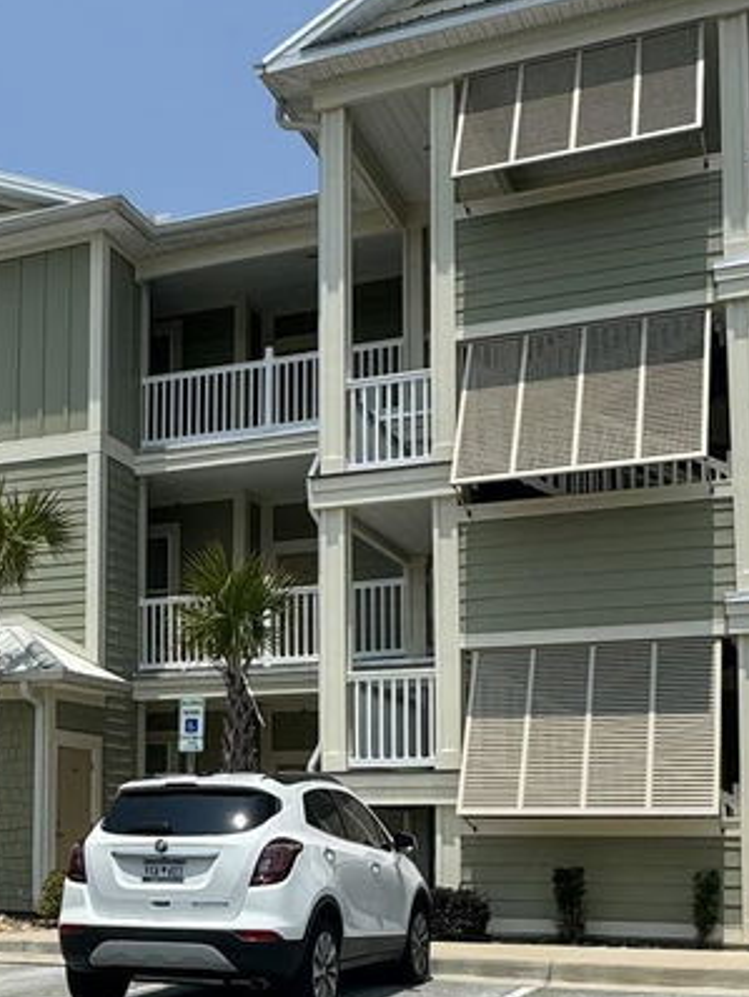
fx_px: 1383
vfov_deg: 38.7
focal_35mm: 48
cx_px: 183
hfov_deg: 29.8
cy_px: 735
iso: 50
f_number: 2.2
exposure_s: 1/2874
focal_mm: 2.22
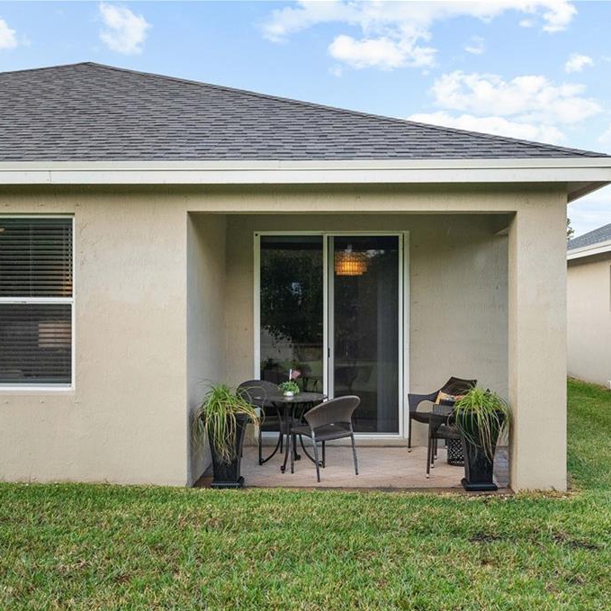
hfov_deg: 40.9
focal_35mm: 41
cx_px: 327
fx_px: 819
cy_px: 306
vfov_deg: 40.9
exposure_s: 1/200
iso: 1250
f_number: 8
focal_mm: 32
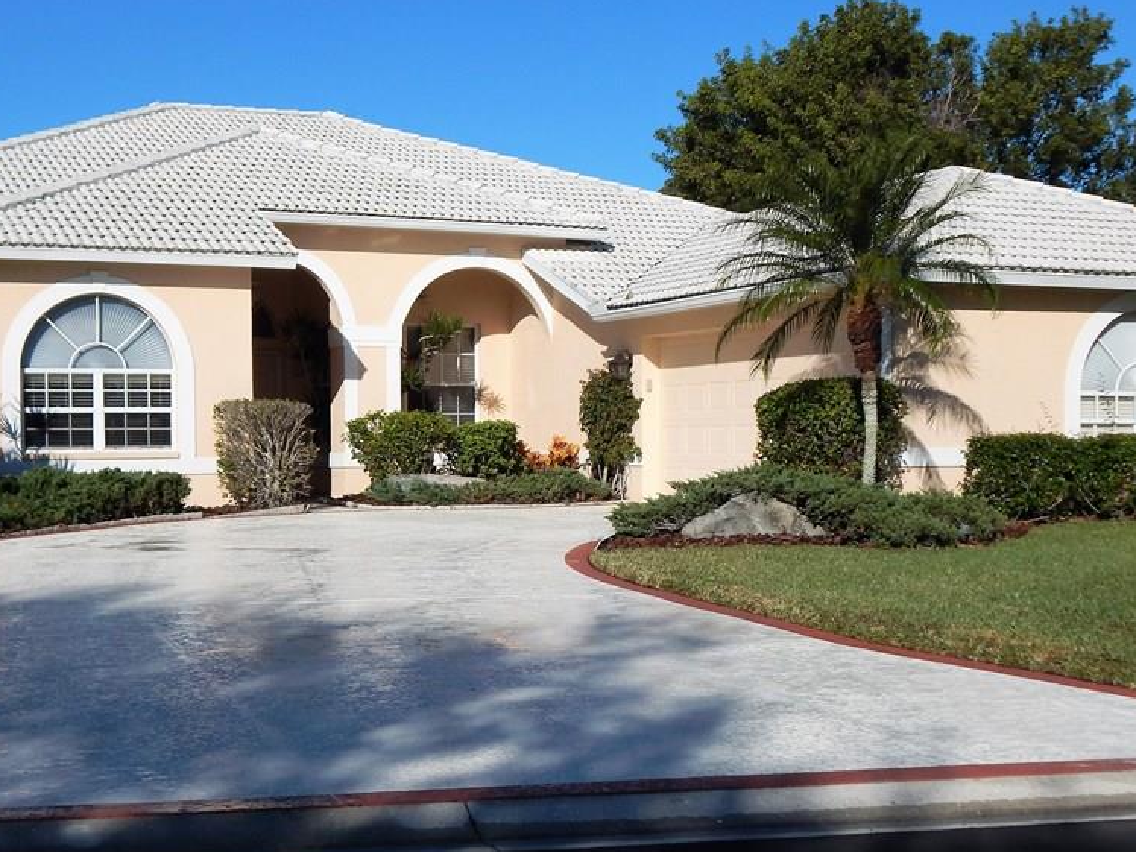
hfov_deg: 36.8
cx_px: 494
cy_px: 453
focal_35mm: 52
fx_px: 1706
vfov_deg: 28.0
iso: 125
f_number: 6.9
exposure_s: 1/1000
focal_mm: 6.8
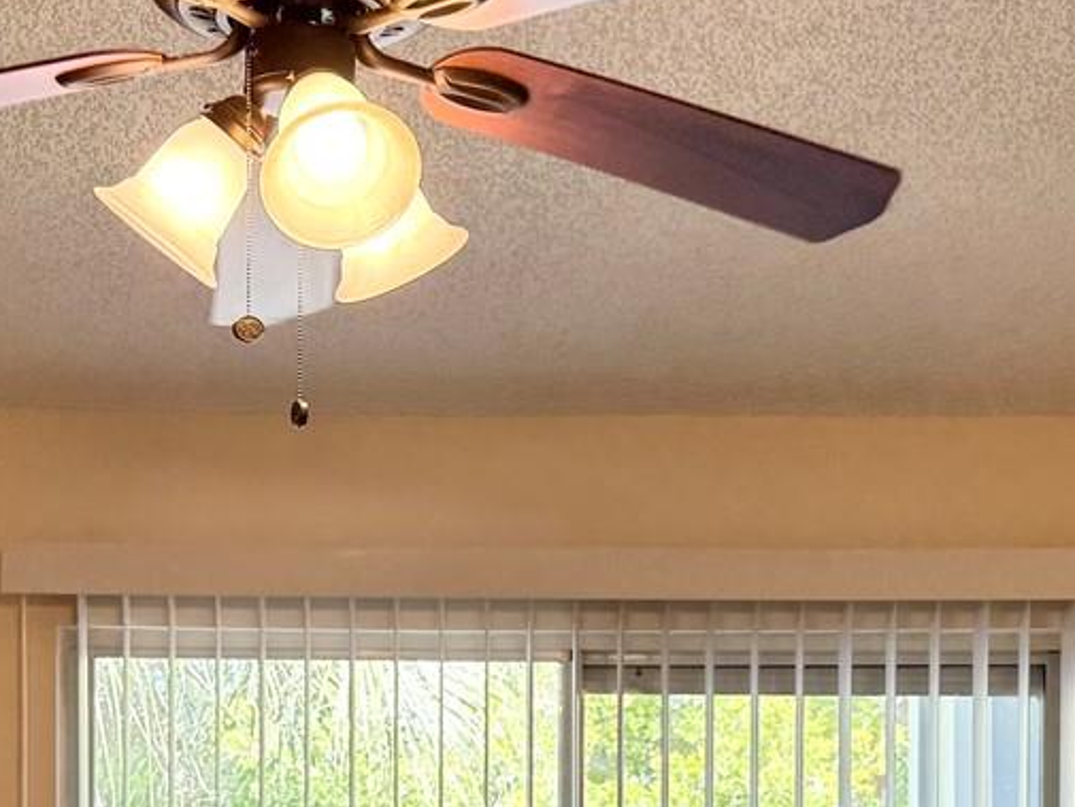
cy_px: 894
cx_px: 400
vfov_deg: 18.6
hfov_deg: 25.6
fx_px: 2361
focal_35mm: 76
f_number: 1.78
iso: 50
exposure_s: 1/126
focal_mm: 6.76
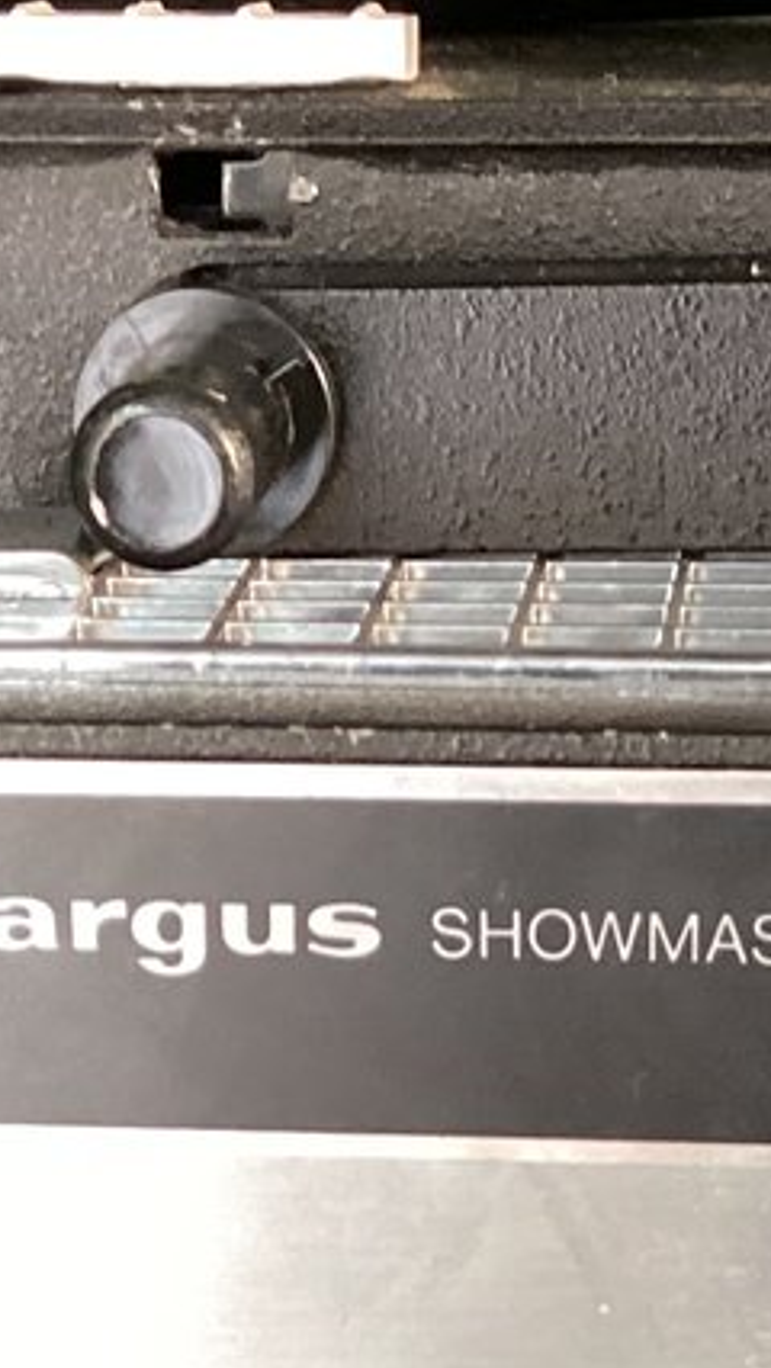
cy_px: 1610
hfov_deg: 10.1
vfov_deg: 17.1
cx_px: 323
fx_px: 4356
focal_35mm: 120
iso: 400
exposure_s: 1/30
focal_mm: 3.3
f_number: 2.4
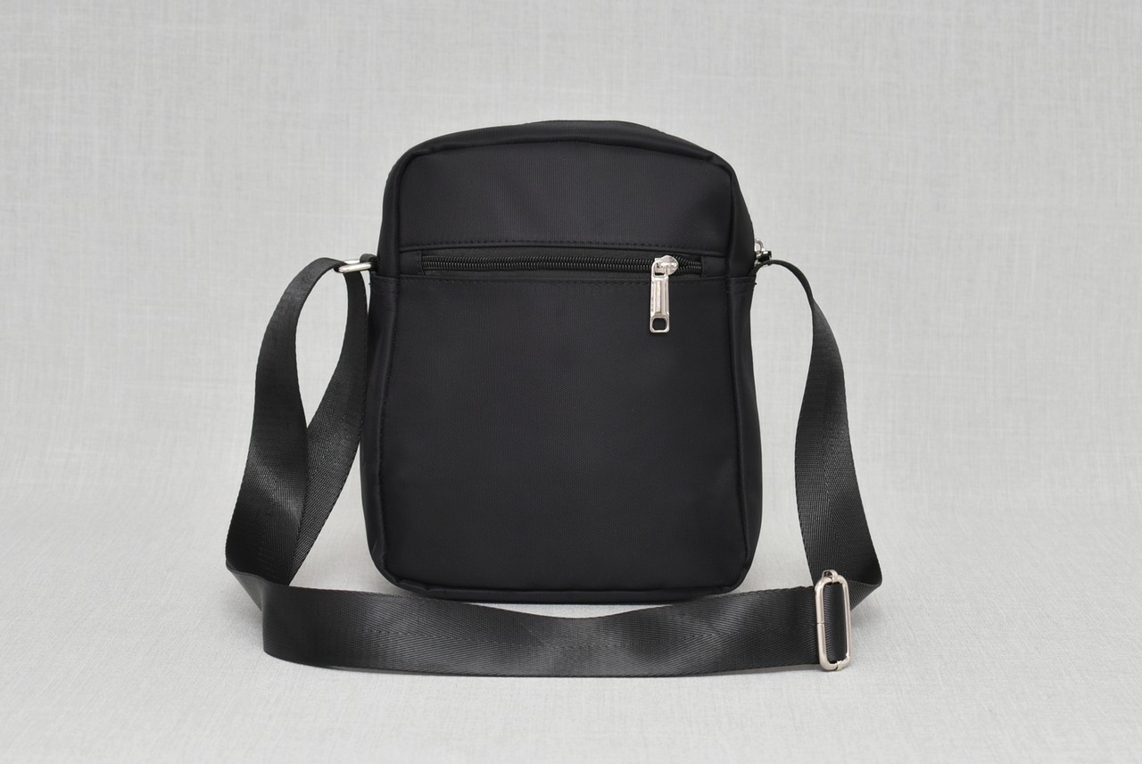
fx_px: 2619
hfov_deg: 24.6
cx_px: 571
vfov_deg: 16.6
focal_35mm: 82
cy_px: 382
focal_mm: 55
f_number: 5.6
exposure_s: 1/60
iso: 100
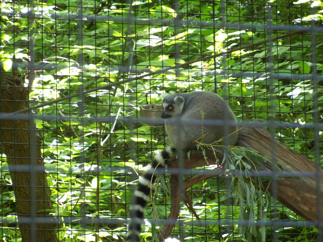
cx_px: 162
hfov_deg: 9.6
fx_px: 1932
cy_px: 121
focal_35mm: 207
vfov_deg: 7.2
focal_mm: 36.6
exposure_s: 1/13
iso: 100
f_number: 4.4
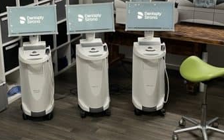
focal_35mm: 65
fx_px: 397
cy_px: 52
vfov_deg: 20.0
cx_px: 89
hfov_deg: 31.4
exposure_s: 1/50
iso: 160
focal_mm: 4.2
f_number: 1.6
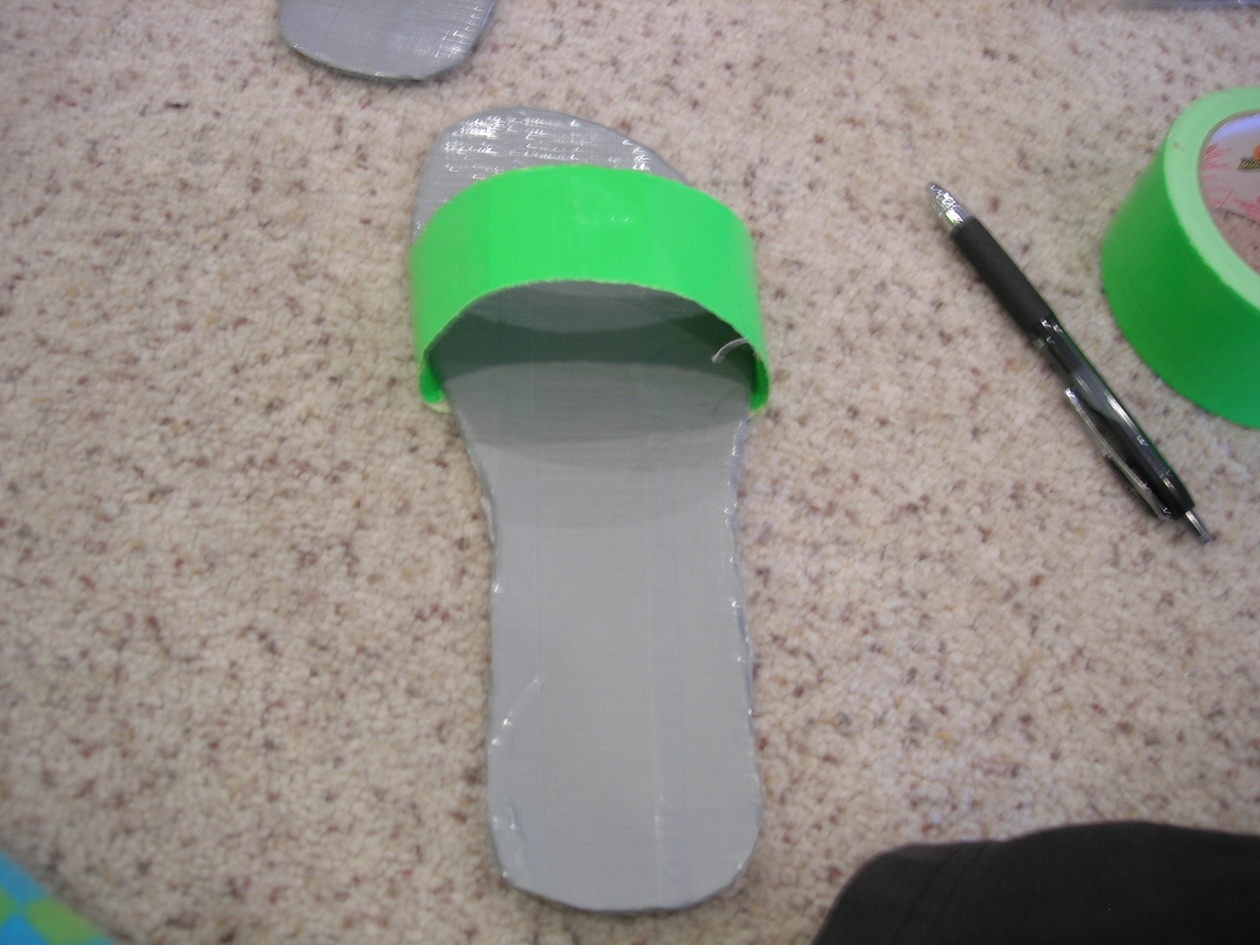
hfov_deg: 49.0
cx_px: 630
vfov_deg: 37.7
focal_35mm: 38
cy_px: 472
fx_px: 1383
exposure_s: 1/5.2
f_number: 2.8
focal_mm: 7.8
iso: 64
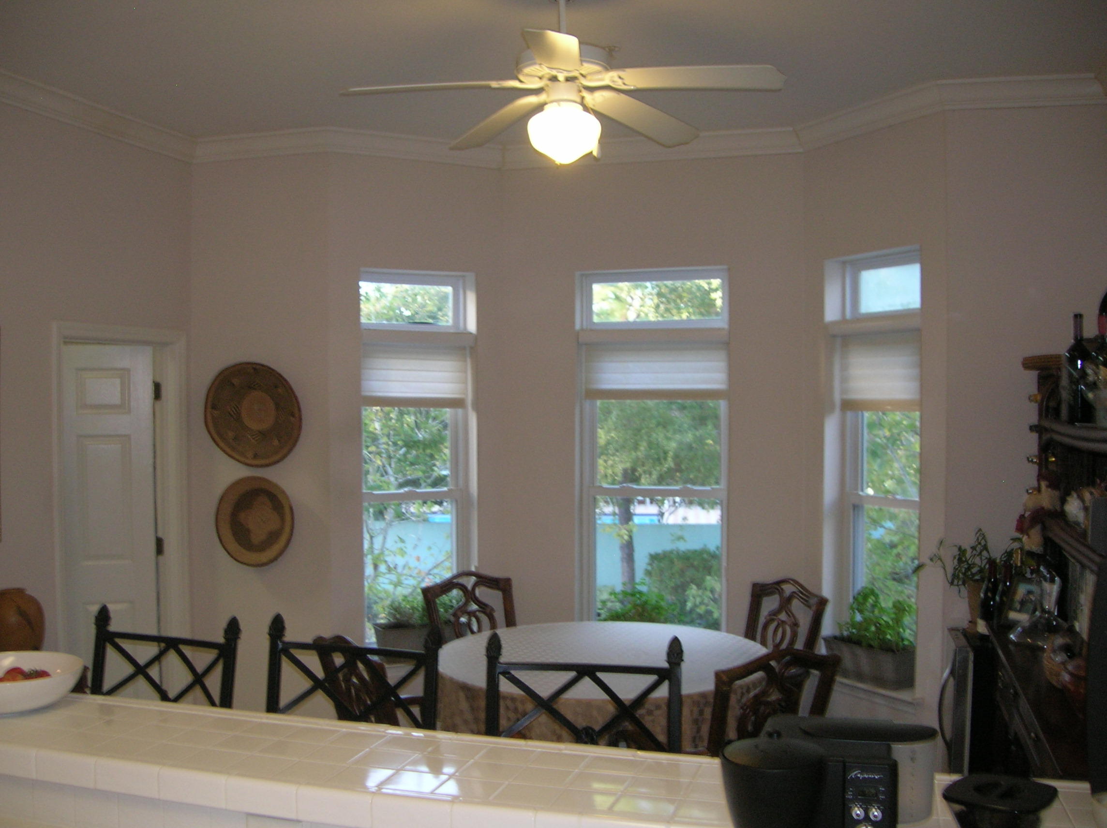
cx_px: 554
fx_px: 1086
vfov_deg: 41.7
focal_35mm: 34
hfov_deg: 54.0
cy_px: 414
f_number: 2.9
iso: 97
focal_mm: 5.7
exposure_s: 1/28.4
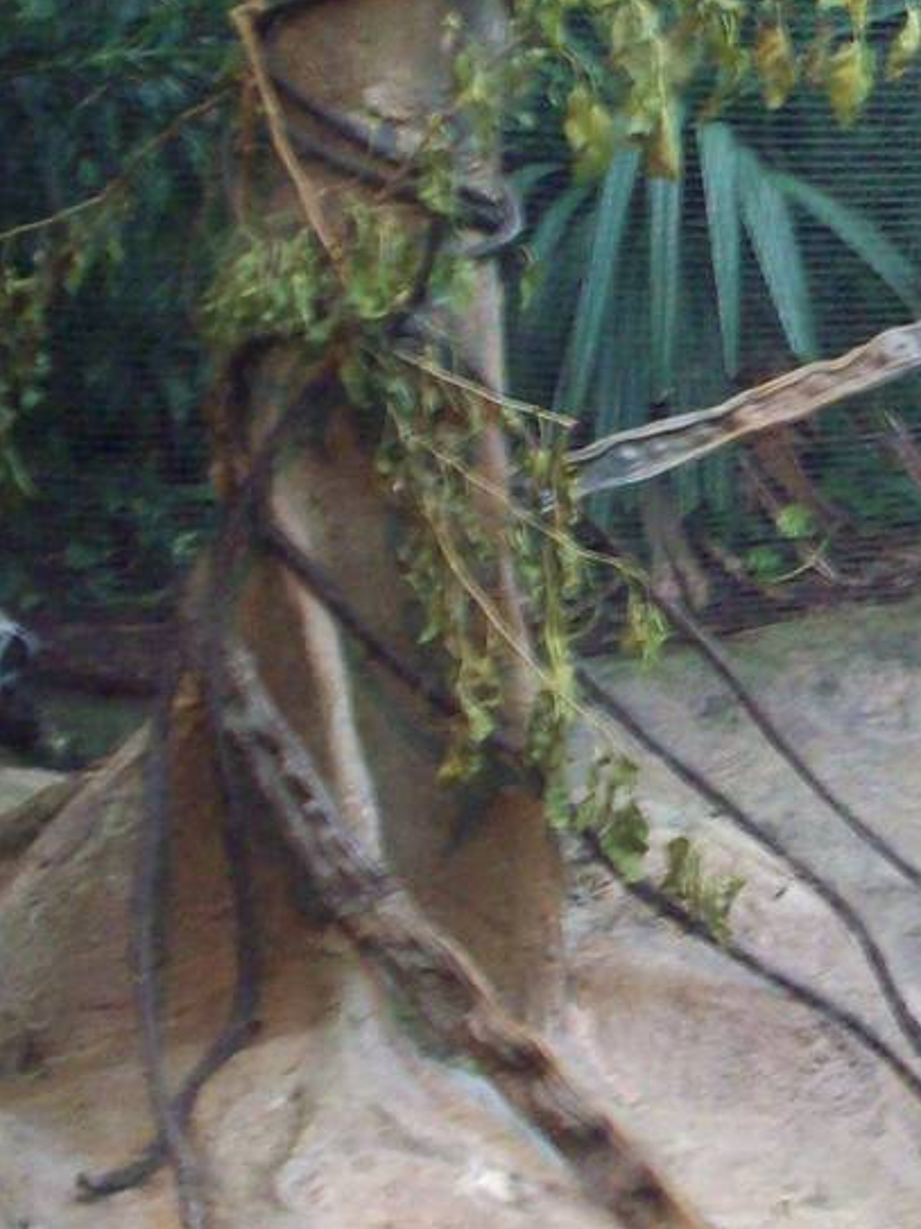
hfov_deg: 13.1
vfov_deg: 18.0
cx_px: 1174
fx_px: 3868
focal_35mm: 109
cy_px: 622
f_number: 2.8
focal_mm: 6.2
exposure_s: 1/16
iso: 160
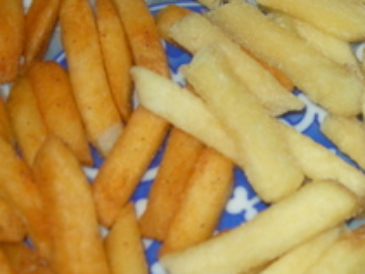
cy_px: 152
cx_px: 325
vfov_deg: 16.4
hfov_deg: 21.3
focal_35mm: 90
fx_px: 948
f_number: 2.8
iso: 50
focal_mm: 7.8
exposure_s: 1/60.1
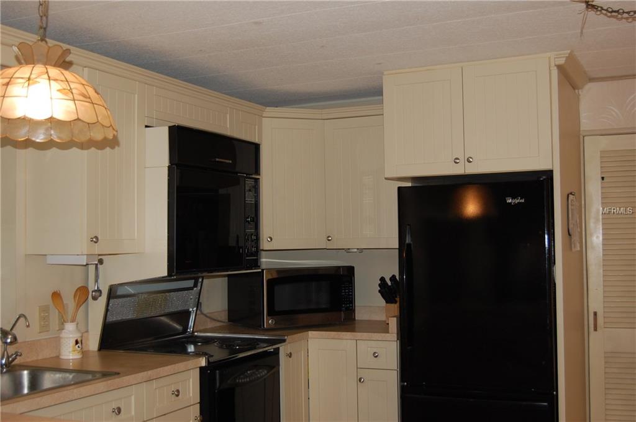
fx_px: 741
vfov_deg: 31.8
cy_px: 211
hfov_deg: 46.5
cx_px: 318
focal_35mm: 42
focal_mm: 28
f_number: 4.2
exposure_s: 1/60
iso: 400
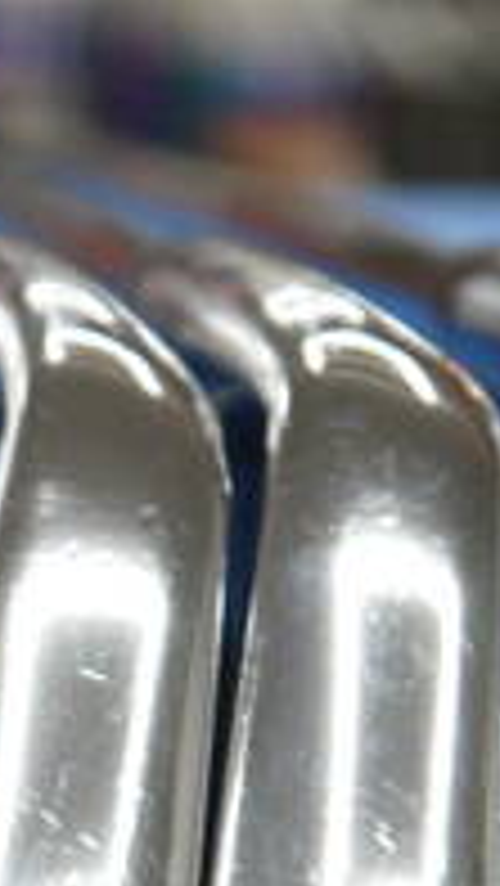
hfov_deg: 6.8
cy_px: 1003
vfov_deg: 11.9
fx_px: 4166
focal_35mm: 177
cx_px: -284
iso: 320
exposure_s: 1/125
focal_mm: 25
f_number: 4.6
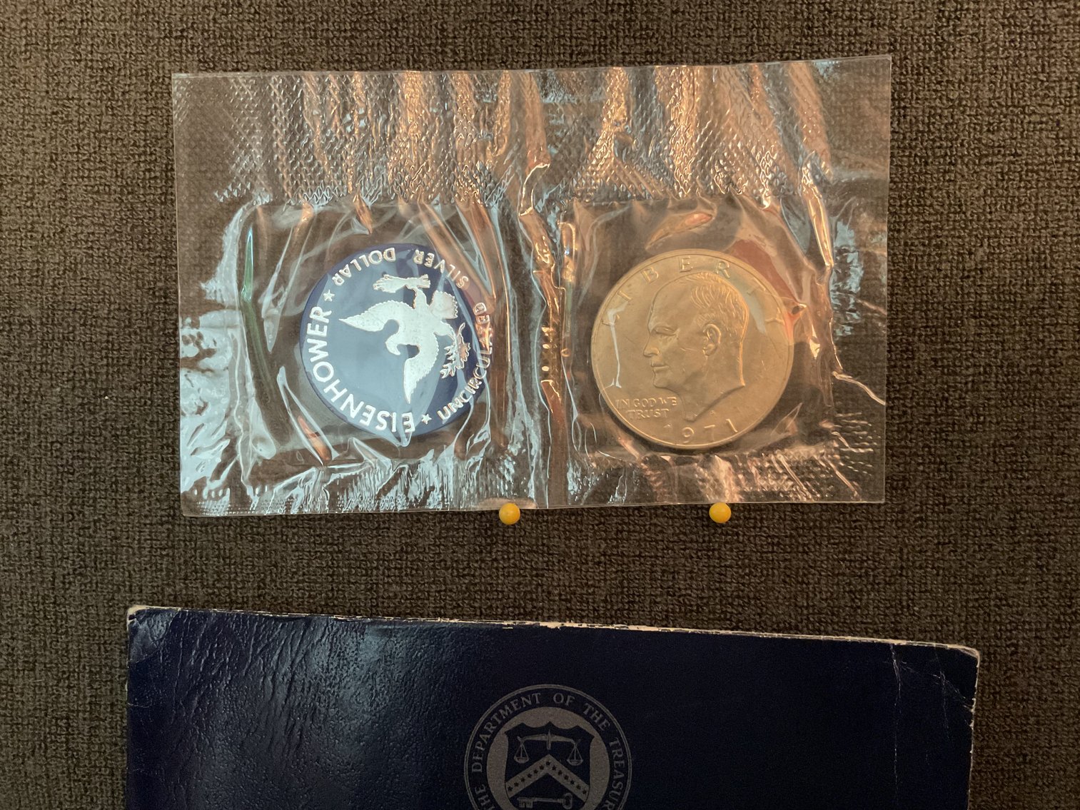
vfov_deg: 48.2
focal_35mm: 29
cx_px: 540
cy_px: 405
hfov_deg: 61.7
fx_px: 905
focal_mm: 3
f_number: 1.8
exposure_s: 1/30
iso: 400
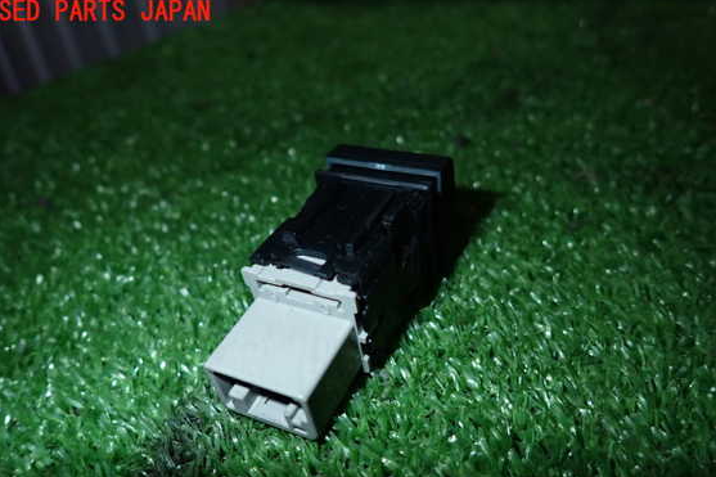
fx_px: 557
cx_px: 362
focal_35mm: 28
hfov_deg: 65.5
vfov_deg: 46.1
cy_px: 285
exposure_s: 1/100
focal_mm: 4.5
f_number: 5.6
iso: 400
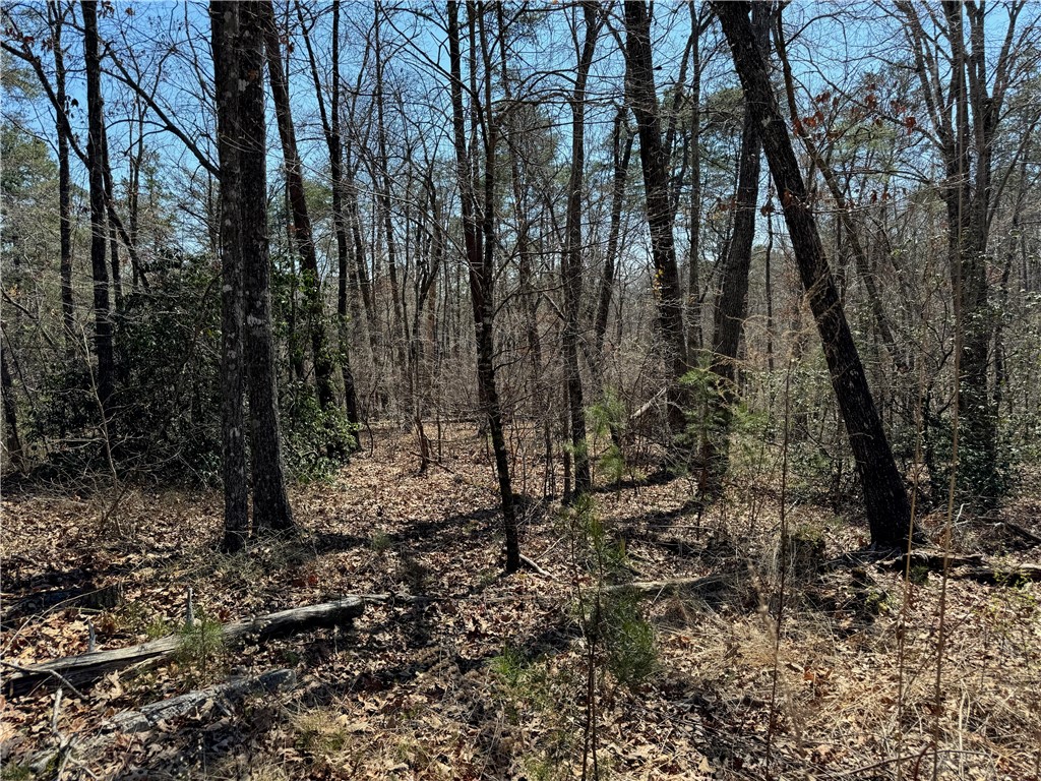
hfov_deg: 71.6
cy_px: 390
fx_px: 722
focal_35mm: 24
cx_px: 520
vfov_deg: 56.8
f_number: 1.78
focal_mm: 6.86
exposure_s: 1/1366
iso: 80
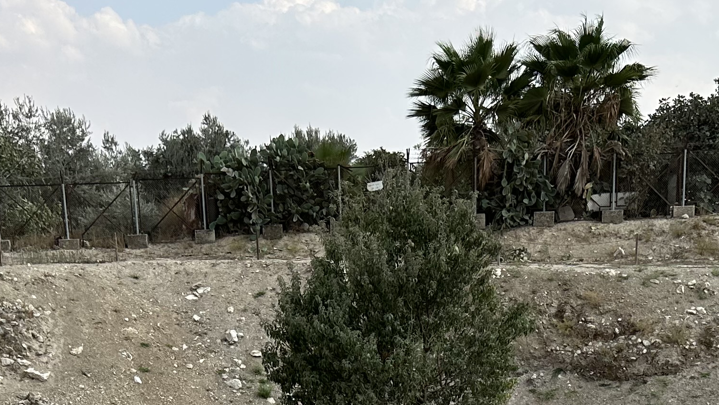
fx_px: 1335
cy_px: 601
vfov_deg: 15.9
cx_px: 330
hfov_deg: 30.1
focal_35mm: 70
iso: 80
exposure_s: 1/2591
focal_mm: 6.86
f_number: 1.78
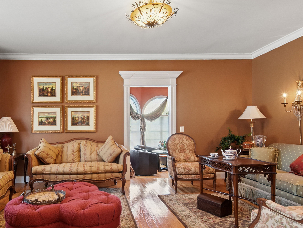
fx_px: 201
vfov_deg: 58.5
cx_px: 124
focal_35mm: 23
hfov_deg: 73.3
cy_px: 134
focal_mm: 10
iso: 500
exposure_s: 1/4
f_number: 8
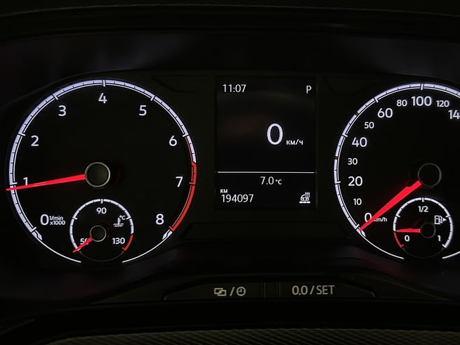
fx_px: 438
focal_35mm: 33
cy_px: 144
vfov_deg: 42.8
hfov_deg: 55.0
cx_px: 276
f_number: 1.78
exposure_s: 1/49
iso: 800
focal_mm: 6.86
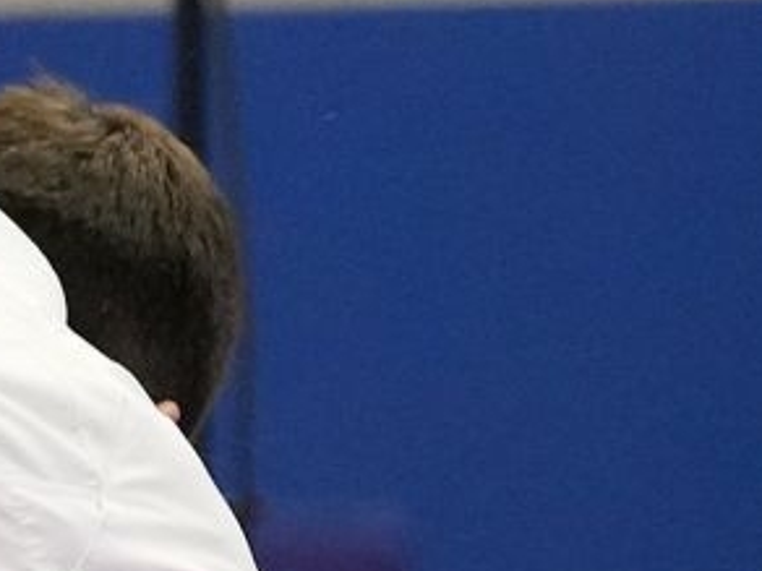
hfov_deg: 1.4
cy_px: 381
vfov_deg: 1.0
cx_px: -1404
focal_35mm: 1426
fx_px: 31390
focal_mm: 161
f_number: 2.8
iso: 5000
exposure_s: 1/1000
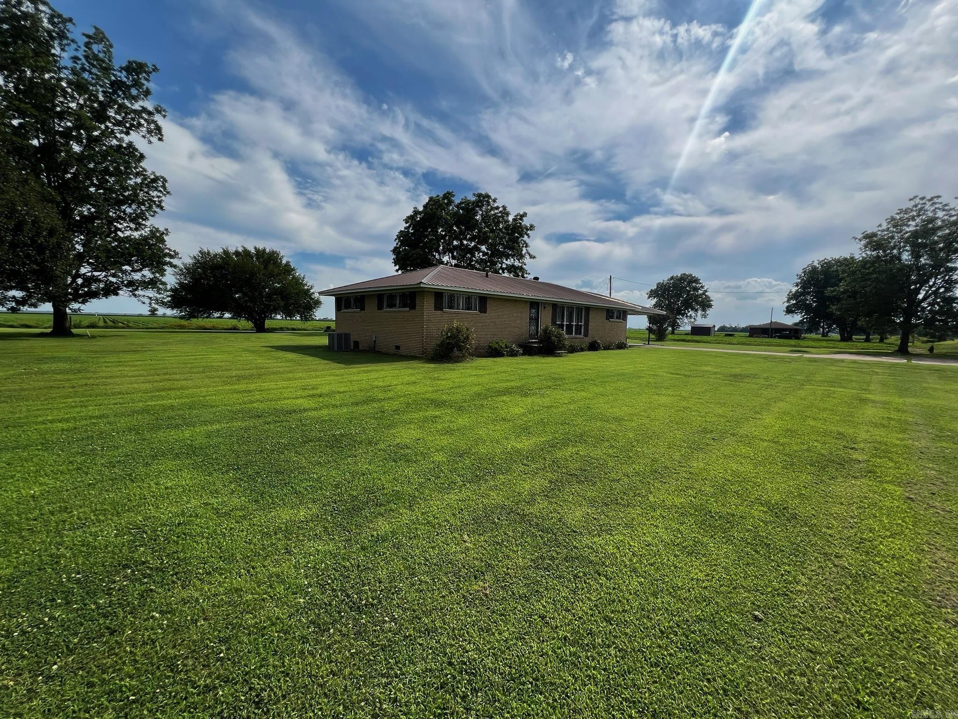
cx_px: 479
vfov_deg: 89.9
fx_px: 360
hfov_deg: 106.2
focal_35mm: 13
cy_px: 360
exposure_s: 1/2096
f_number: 1.8
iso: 32
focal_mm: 1.57
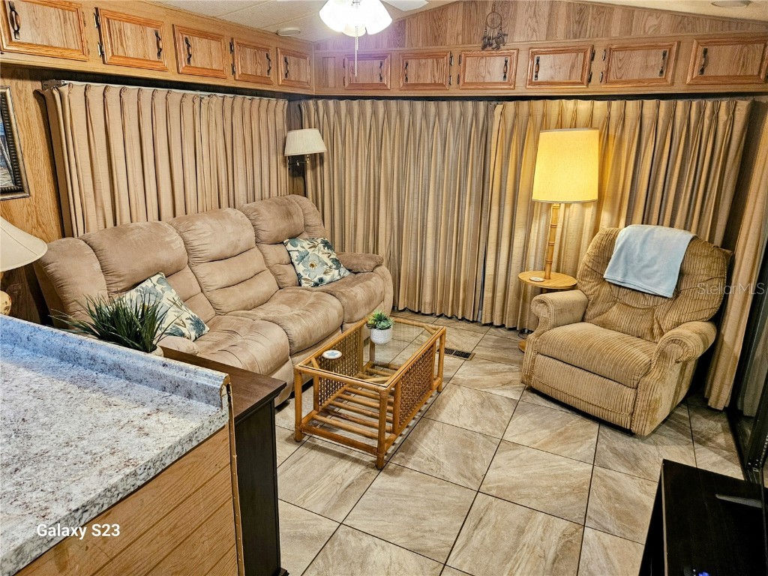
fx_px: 510
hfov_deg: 73.9
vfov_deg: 58.9
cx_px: 384
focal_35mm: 23
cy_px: 288
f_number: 1.8
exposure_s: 1/120
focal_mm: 5.4
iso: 500
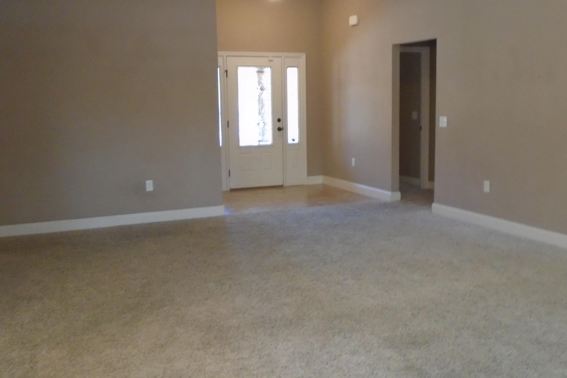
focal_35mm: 37
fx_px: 583
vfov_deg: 35.9
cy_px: 178
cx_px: 291
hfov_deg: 51.9
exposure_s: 1/25
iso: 400
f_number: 3.2
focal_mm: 4.6
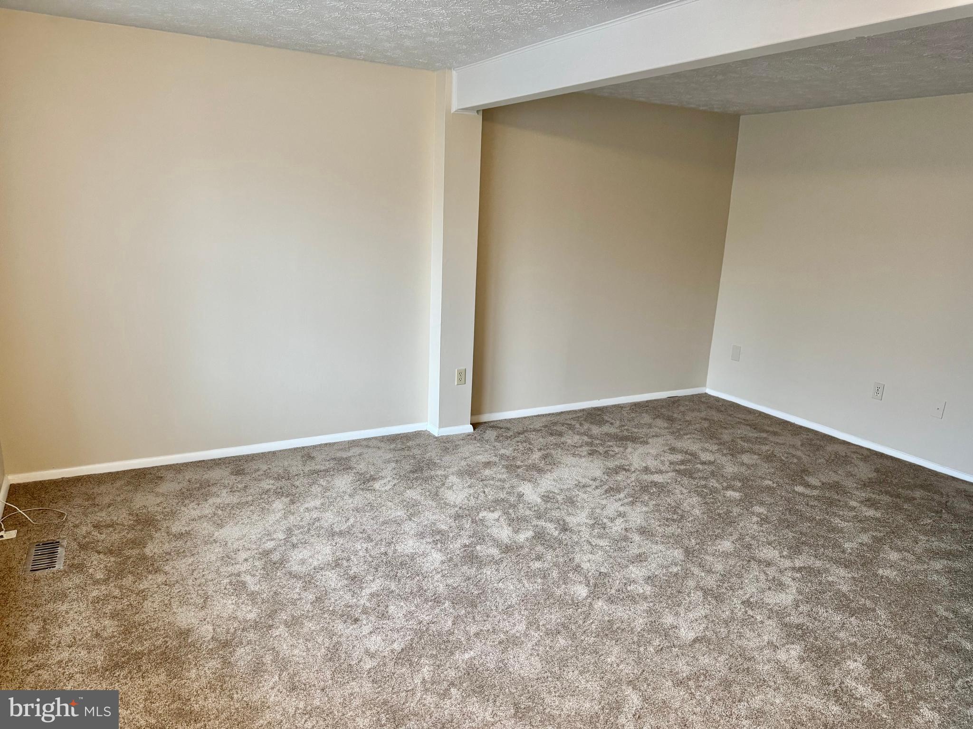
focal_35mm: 24
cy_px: 364
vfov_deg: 56.8
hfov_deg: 71.6
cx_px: 486
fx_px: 675
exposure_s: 1/60
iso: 400
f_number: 1.78
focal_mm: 6.76
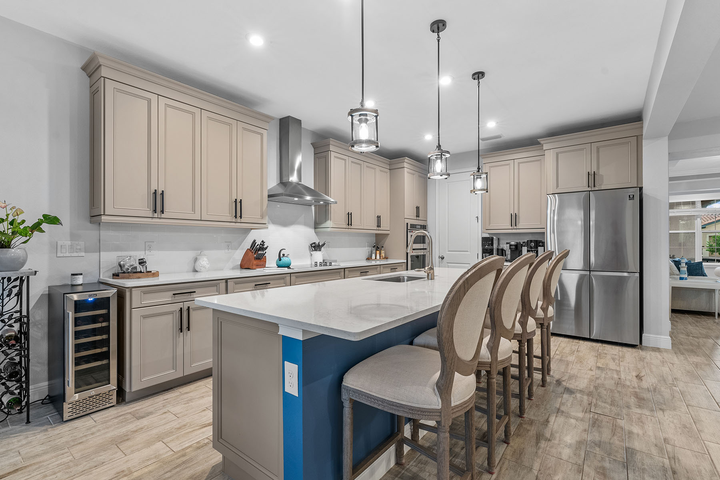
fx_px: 320
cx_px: 360
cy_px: 240
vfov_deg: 73.7
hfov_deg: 96.7
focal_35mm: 16
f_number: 9
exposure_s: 1/1.25
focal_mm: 16
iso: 400
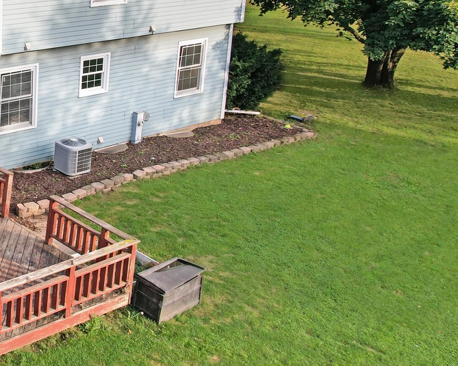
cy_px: 112
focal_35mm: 50
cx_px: -65
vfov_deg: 29.9
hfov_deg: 32.2
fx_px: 678
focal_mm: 8.38
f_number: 2.8
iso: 100
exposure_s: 1/160
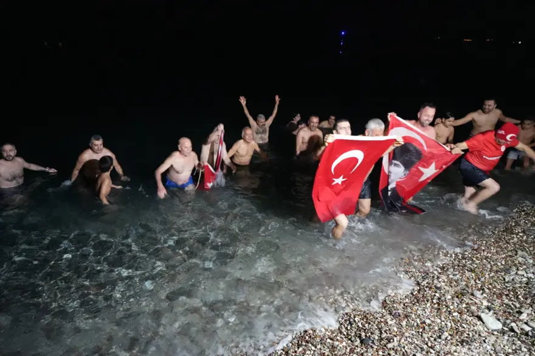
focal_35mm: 24
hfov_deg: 73.8
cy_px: 178
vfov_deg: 53.1
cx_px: 268
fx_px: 357
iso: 16000
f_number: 4
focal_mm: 24
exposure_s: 1/30
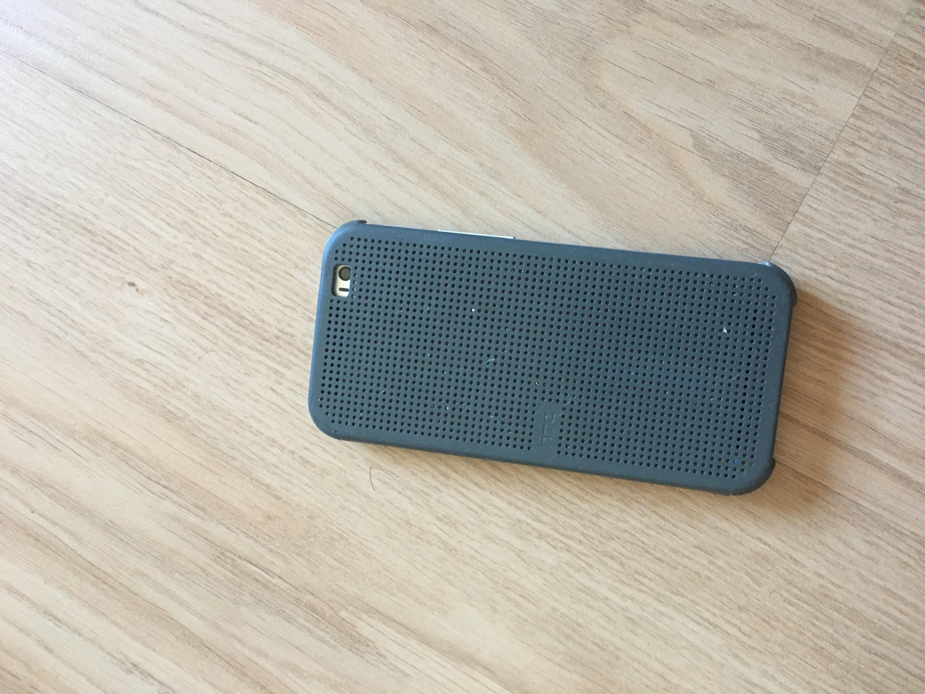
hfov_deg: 61.7
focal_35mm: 29
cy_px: 347
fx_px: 775
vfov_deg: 48.2
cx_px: 462
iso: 200
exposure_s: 1/33
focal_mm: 4.15
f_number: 2.2
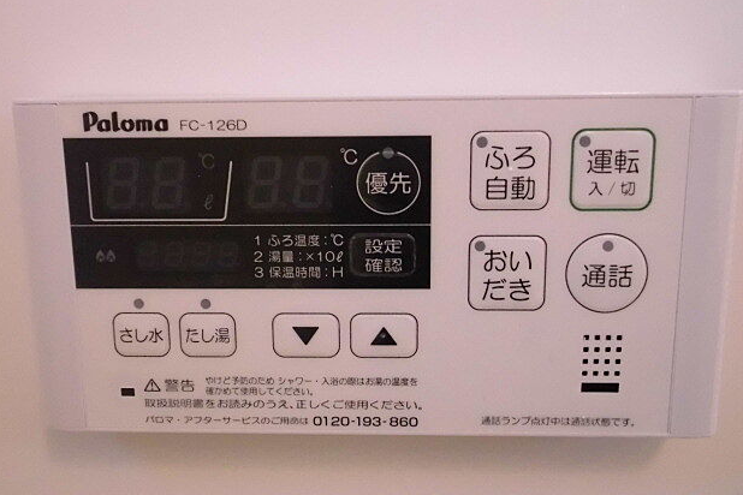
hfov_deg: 65.5
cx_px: 378
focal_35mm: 28
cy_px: 245
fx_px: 578
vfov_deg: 46.4
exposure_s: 1/60
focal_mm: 4.6
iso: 800
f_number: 3.2
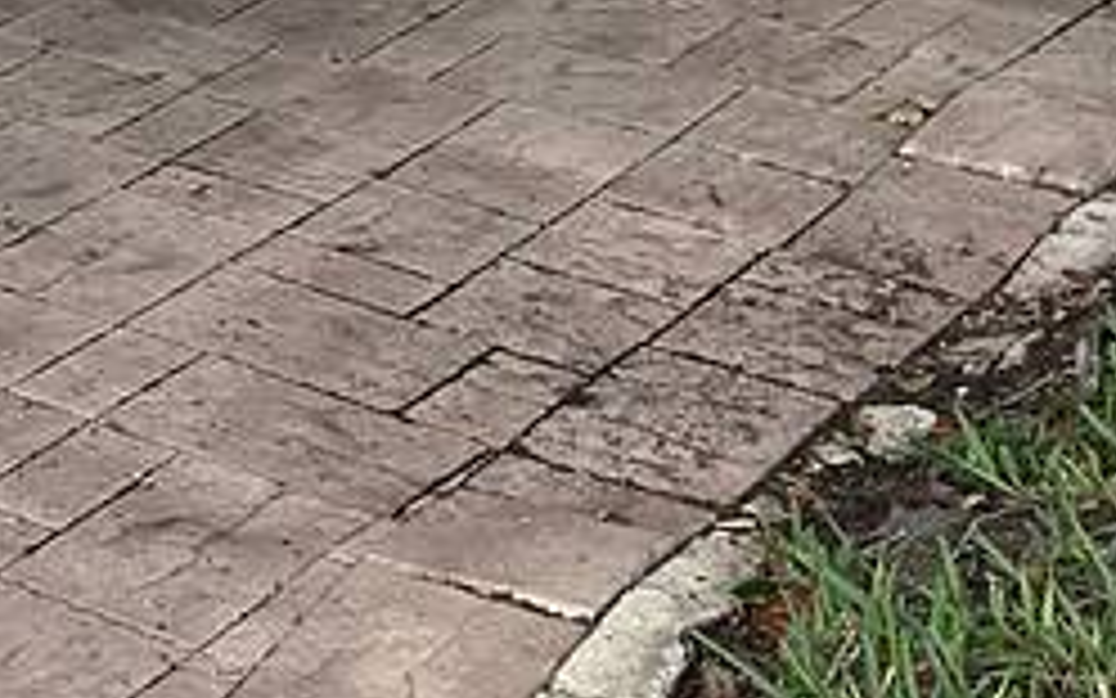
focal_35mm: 111
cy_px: -703
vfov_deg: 10.8
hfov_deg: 17.0
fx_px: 3376
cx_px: -562
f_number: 1.6
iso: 32
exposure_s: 1/791
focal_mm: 5.1
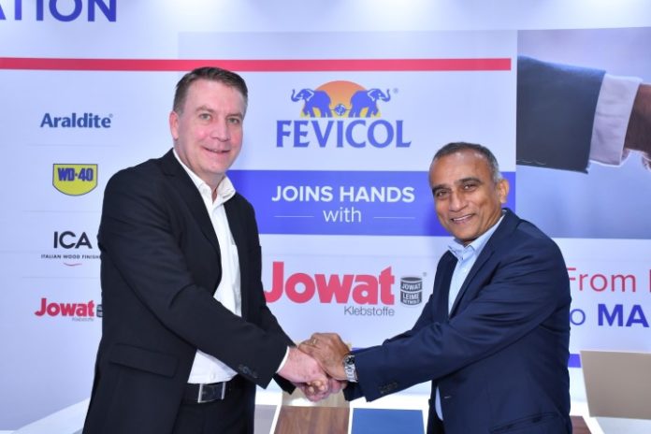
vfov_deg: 29.9
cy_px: 217
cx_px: 326
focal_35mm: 45
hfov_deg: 43.6
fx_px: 814
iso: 640
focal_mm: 30
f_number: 5
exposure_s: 1/125
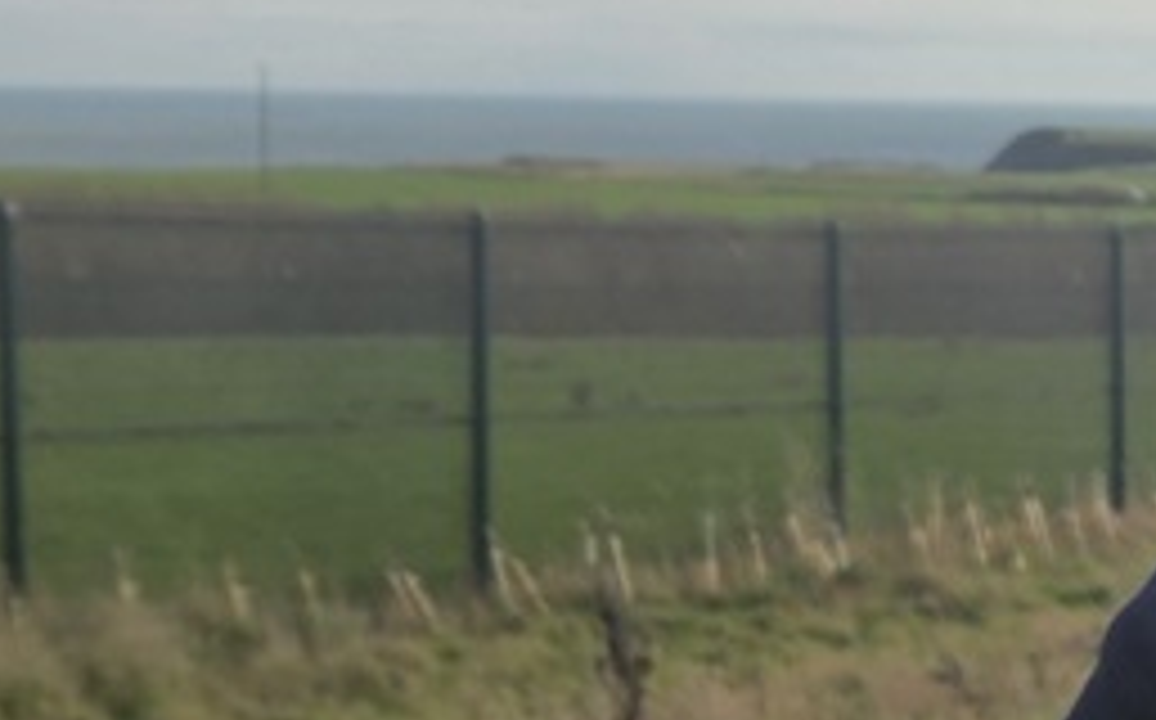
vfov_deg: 11.4
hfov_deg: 15.8
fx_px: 3588
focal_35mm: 114
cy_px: 266
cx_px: 2024
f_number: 1.8
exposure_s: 1/1410
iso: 25
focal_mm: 5.4
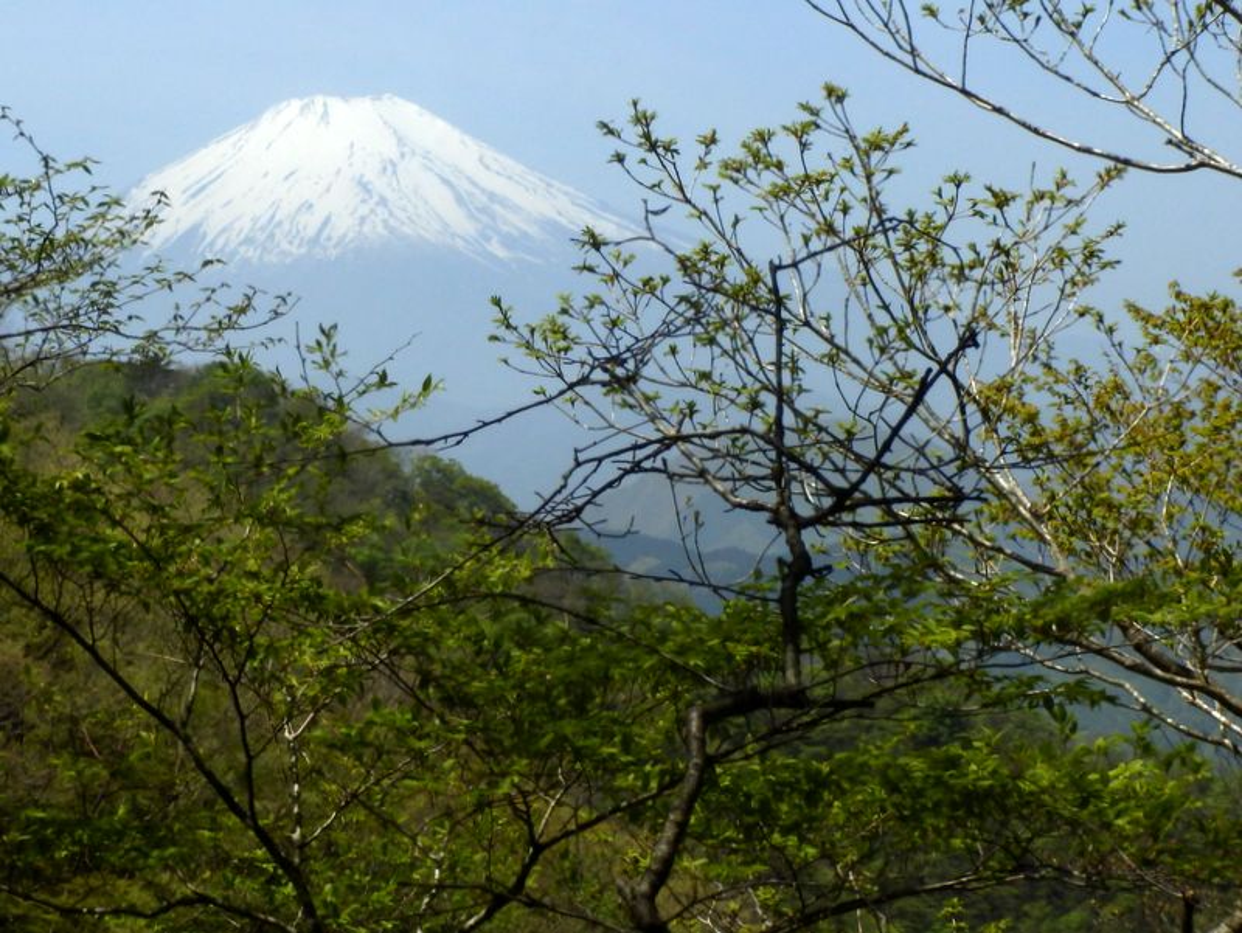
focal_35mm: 111
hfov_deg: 17.7
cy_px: 466
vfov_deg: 13.4
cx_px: 621
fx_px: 3985
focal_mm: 19.6
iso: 80
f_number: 14
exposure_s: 1/200
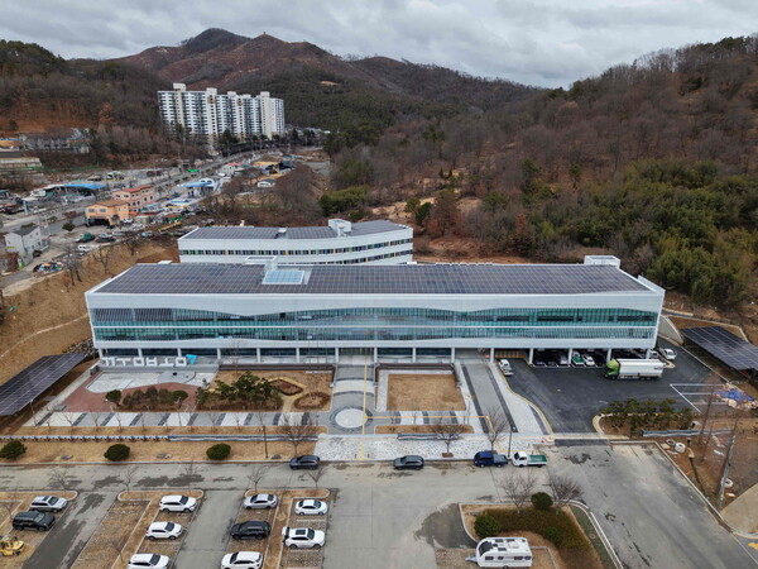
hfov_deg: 71.6
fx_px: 526
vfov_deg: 56.8
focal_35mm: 24
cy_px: 284
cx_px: 379
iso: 100
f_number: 1.8
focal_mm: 8.67
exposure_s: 1/40
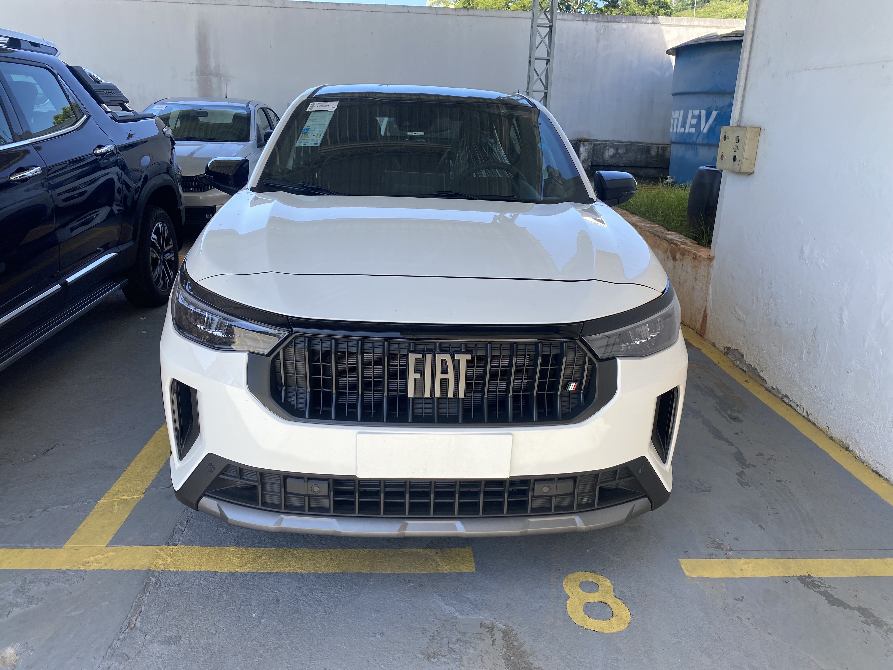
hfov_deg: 67.3
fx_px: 671
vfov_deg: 53.1
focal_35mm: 26
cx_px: 446
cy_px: 335
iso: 32
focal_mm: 4.25
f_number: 1.8
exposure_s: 1/579
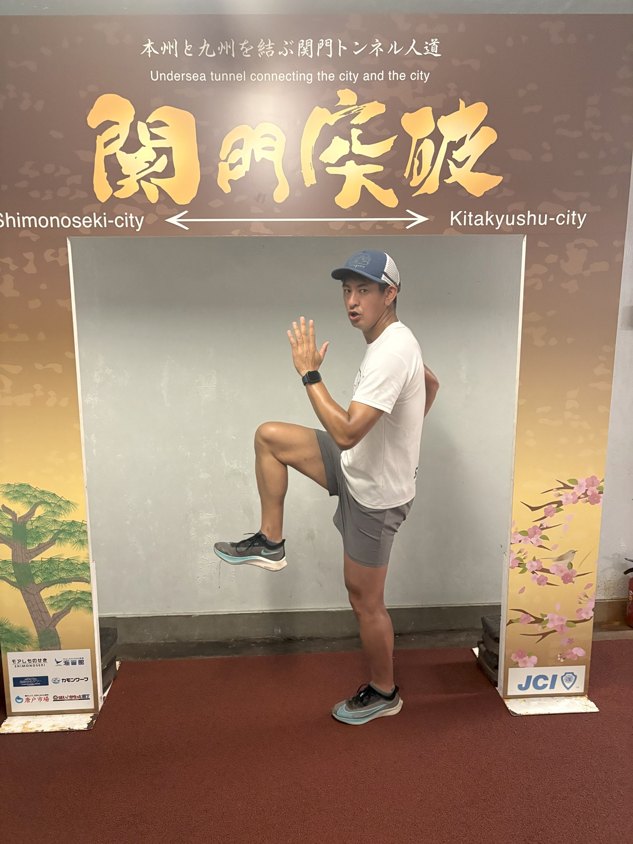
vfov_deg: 67.3
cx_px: 316
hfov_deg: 53.1
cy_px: 422
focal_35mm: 26
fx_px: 634
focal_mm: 5.96
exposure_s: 1/40
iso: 500
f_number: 1.6
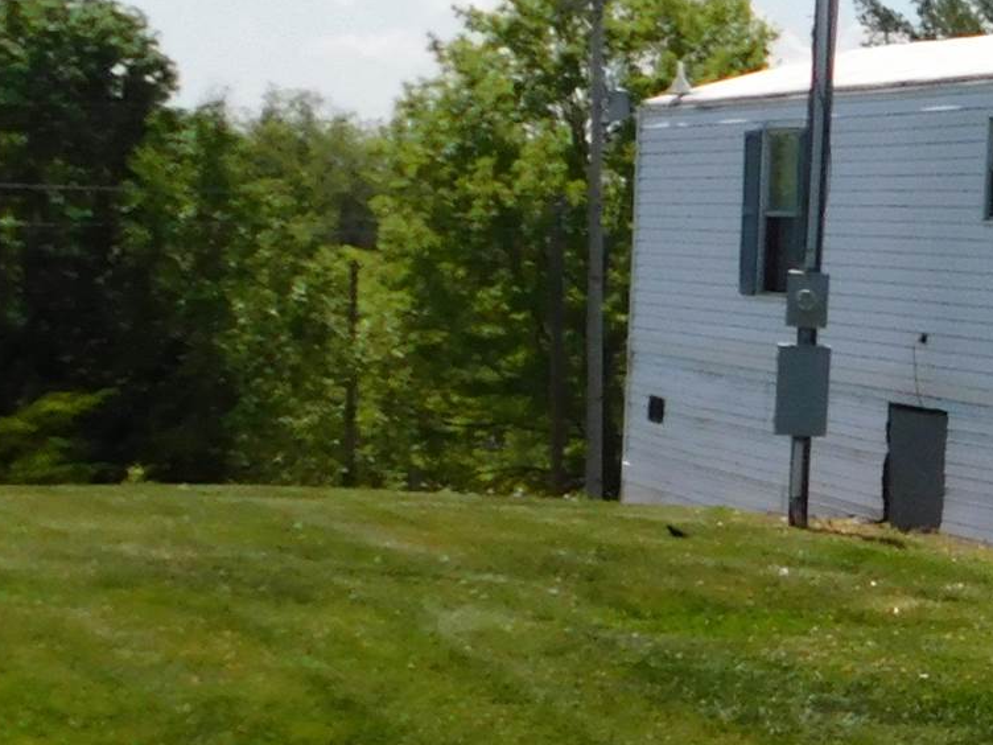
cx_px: 1507
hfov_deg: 18.4
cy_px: 291
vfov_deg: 15.7
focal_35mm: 94
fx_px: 2696
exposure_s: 1/500
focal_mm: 4
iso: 125
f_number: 6
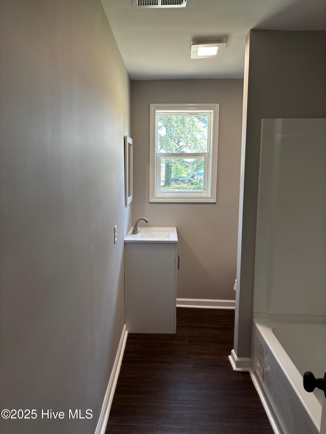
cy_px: 217
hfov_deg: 53.1
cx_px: 163
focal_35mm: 26
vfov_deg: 67.3
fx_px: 326
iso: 64
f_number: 1.6
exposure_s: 1/60
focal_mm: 5.96
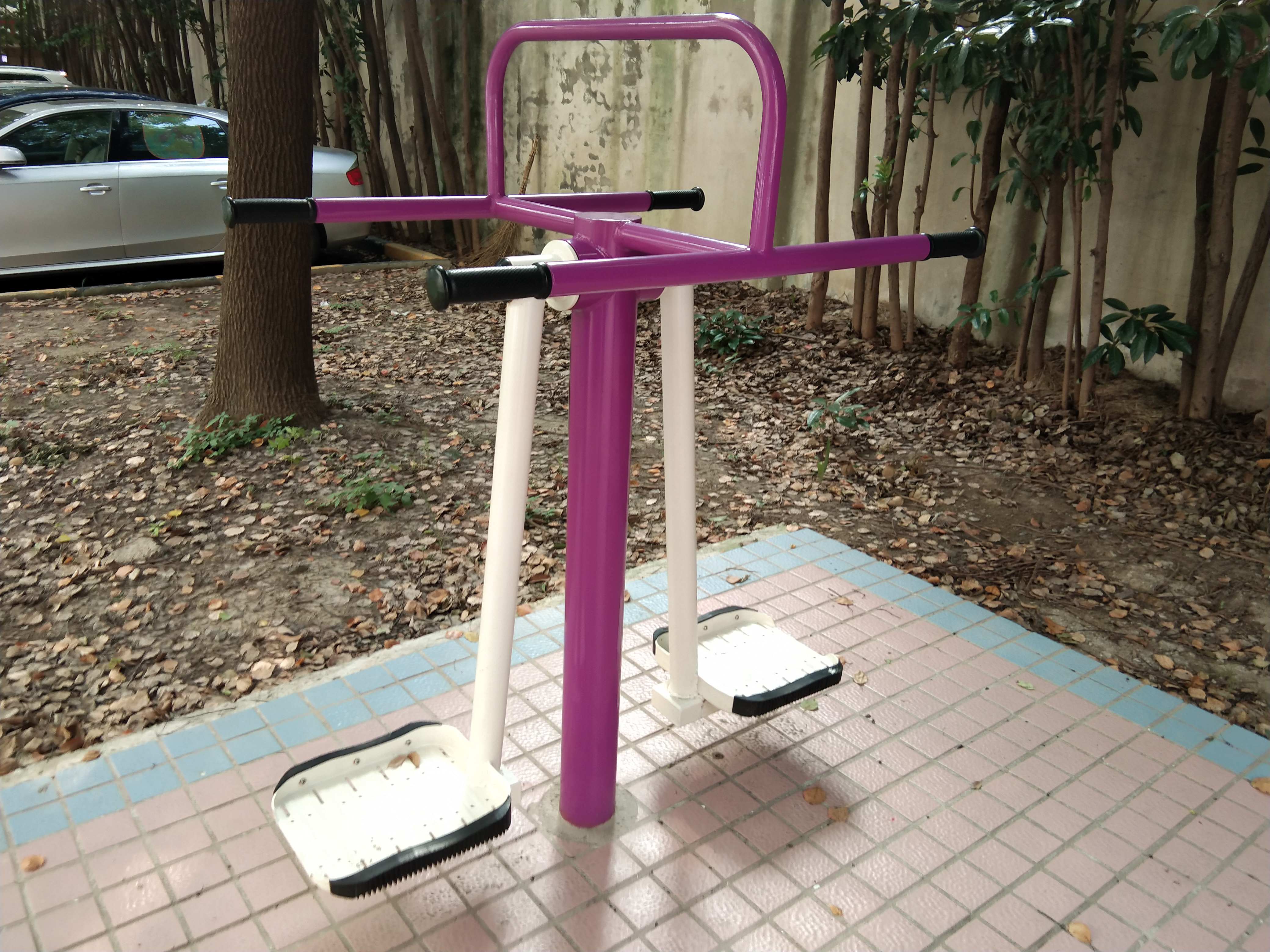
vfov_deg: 45.4
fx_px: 1137
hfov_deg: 58.4
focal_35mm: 31
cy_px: 476
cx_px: 635
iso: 100
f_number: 2.2
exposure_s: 1/100
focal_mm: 3.69
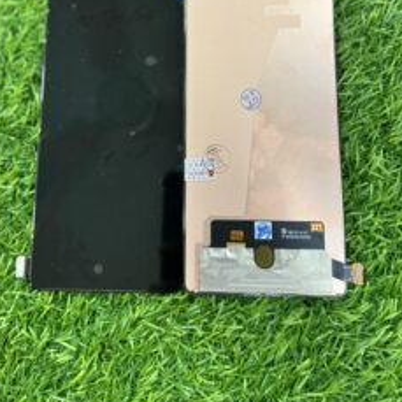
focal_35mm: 37
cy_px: 105
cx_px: 188
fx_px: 486
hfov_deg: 44.9
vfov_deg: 43.6
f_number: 1.78
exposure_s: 1/100
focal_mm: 6.76
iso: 200
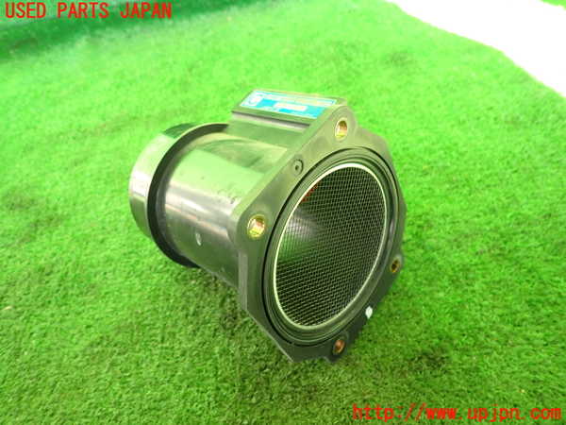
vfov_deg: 54.9
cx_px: 283
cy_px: 212
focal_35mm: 25
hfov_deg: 69.4
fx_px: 409
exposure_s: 1/60
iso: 160
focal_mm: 4.5
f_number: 2
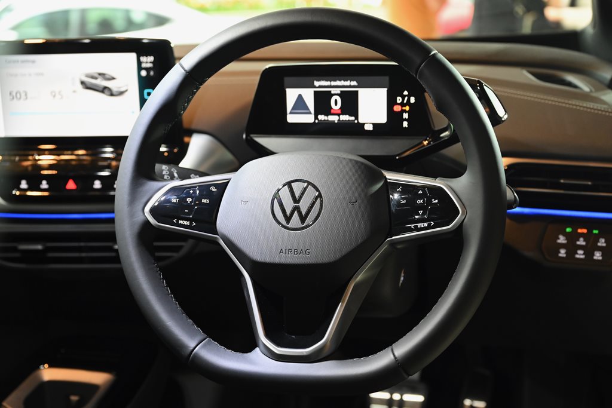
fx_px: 748
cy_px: 204
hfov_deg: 44.5
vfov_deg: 30.5
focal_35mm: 44
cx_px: 306
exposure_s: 1/8
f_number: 4
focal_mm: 44
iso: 1600
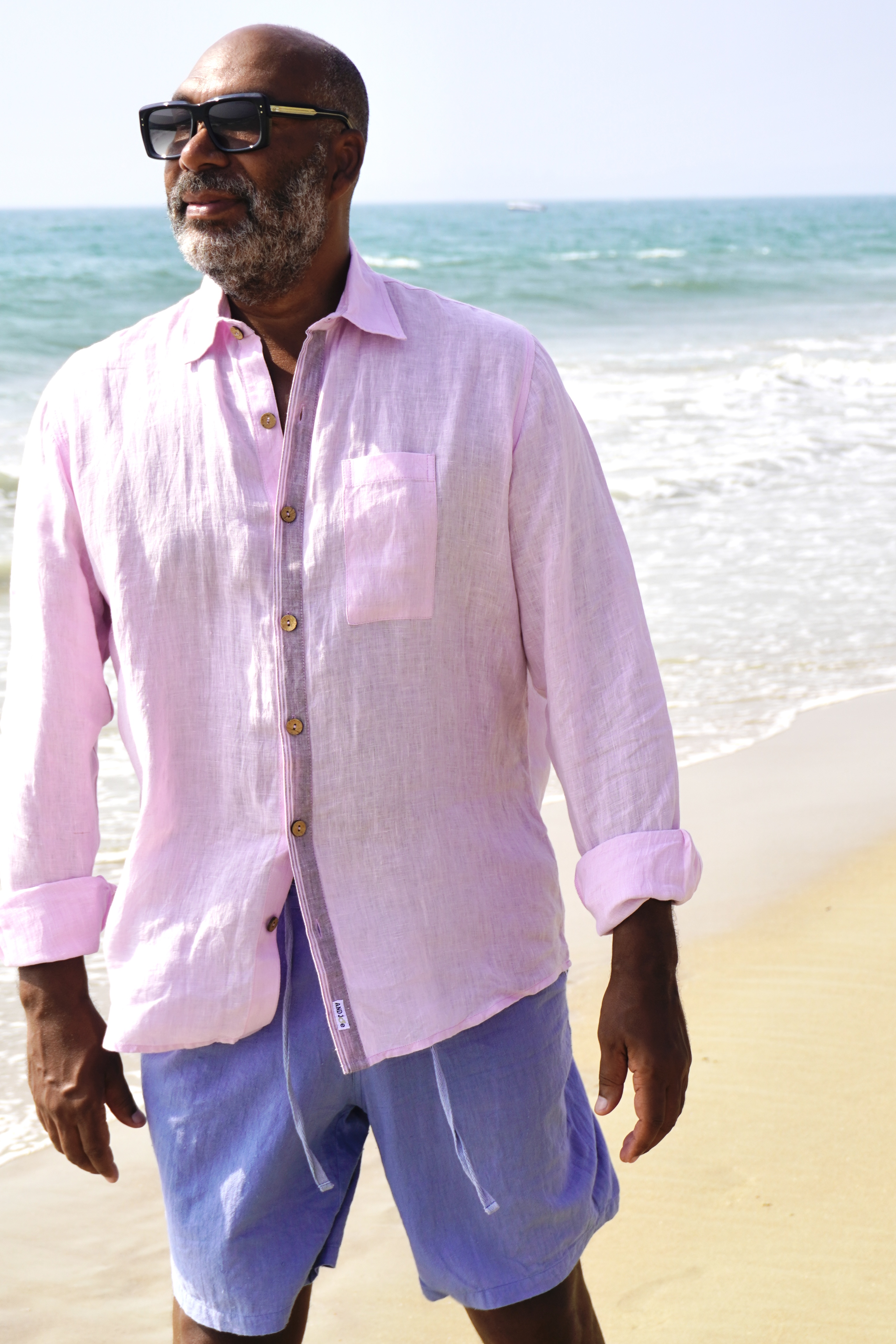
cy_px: 750
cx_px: 492
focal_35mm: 78
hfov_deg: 17.5
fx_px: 2912
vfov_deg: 26.0
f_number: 5.6
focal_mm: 40
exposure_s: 1/640
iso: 100
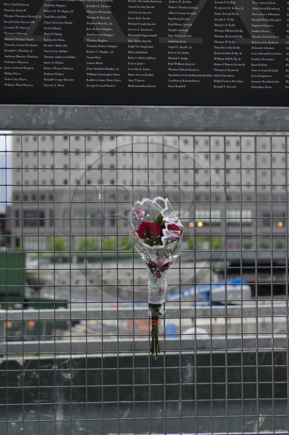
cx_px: 144
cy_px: 218
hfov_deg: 13.0
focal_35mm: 105
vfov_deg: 19.5
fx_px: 1268
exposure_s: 1/60
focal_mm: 70
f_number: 4
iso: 100
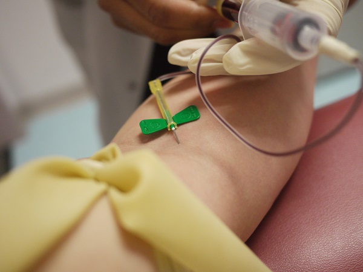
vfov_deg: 36.0
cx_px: 182
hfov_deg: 46.8
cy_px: 136
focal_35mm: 40
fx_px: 419
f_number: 2
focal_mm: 20
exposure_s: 1/250
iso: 800
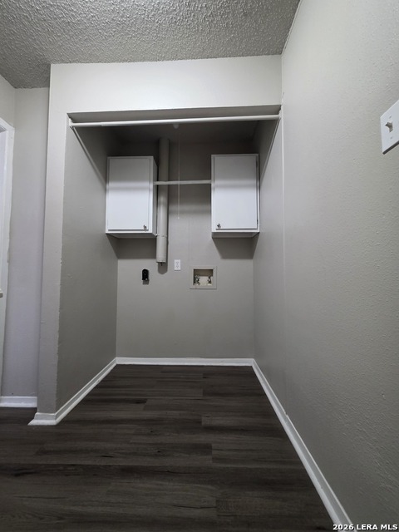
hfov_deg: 89.9
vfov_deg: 106.2
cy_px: 266
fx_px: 200
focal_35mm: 13
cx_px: 200
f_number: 1.9
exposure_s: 1/60
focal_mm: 2.2
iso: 400
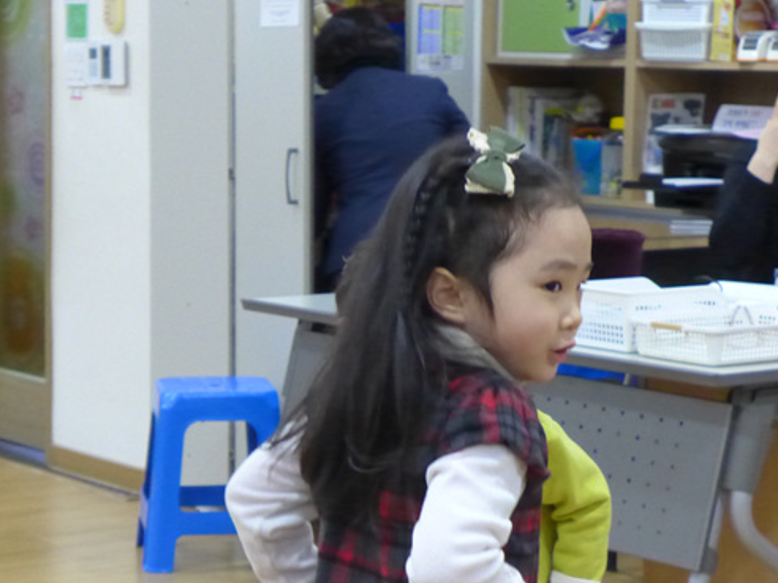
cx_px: 389
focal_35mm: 117
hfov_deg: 16.8
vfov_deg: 12.7
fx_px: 2630
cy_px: 324
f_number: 2.3
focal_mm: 17.7
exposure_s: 1/400
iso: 1600
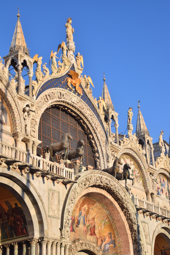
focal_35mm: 57
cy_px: 128
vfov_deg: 35.1
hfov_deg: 23.8
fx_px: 404
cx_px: 85
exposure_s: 1/1600
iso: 200
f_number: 5
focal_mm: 38
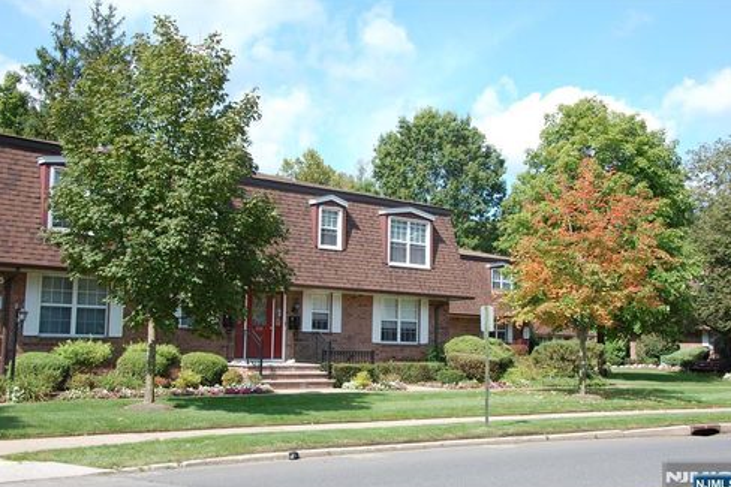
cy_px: 246
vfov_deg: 30.2
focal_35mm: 45
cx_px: 363
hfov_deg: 44.1
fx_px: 903
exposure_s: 1/250
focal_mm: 29
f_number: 8
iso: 200
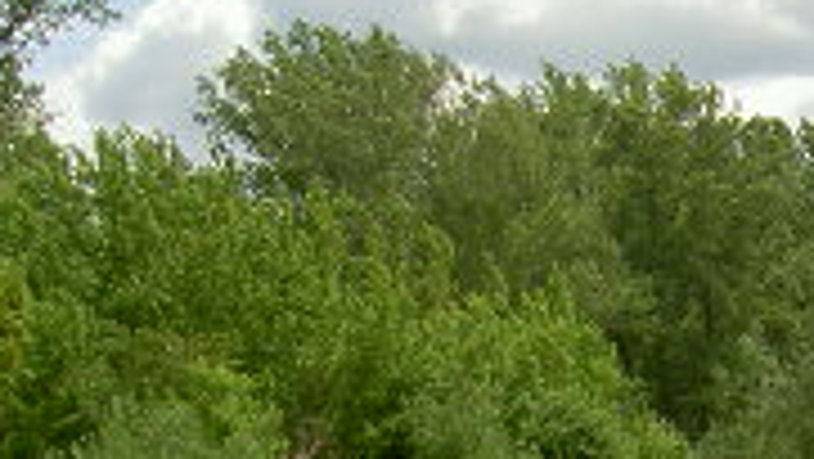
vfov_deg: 8.7
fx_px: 2829
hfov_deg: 15.8
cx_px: 976
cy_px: 981
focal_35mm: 131
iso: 50
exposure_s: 1/500
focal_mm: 5.6
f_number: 4.7
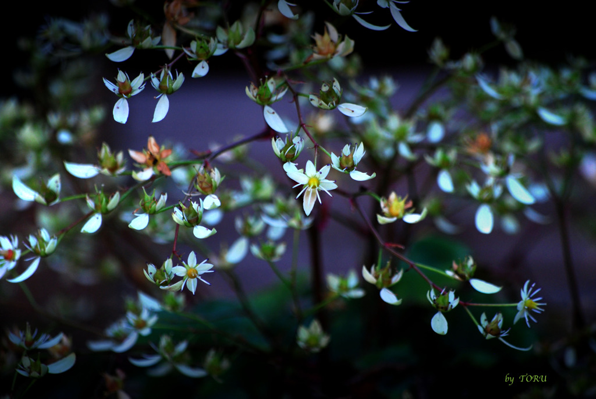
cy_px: 200
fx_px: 4972
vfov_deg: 4.6
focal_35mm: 300
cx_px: 298
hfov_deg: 6.9
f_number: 5.6
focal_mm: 200
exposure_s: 1/200
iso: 400
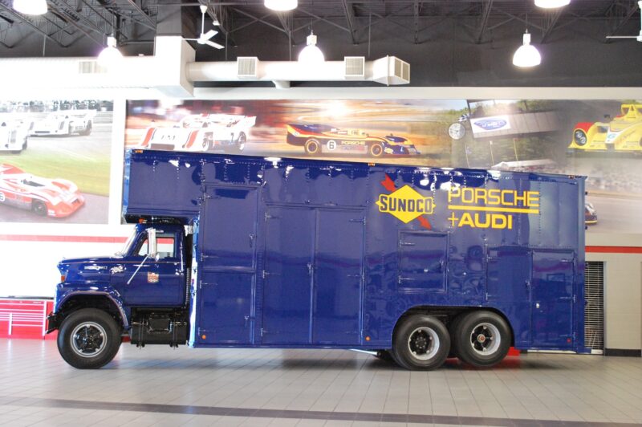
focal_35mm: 45
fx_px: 802
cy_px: 214
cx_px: 321
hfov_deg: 43.6
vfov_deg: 29.8
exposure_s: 1/30
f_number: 4.8
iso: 1600
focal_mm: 30
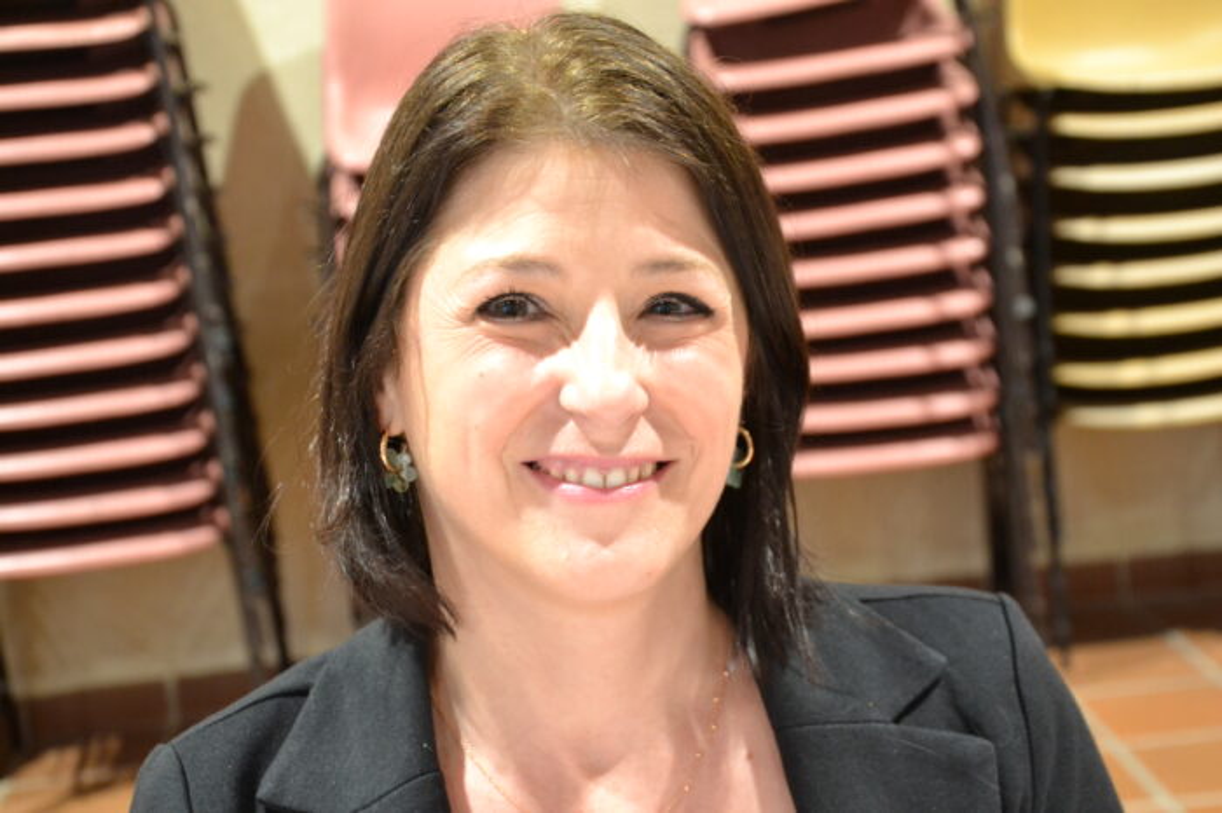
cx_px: 611
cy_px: 406
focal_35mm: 72
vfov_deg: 18.9
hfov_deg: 28.1
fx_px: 2443
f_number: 4.8
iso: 2200
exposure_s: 1/15
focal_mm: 48
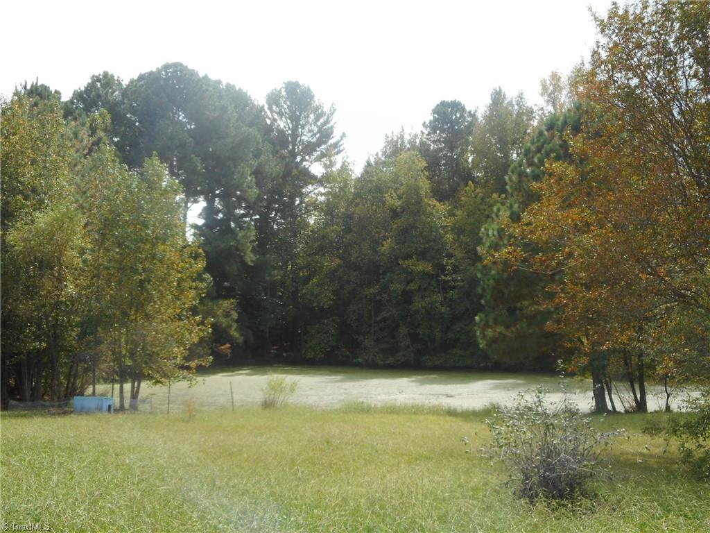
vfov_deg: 36.8
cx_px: 355
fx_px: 800
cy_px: 266
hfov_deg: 47.9
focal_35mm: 39
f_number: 4.5
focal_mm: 6.9
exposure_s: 1/125
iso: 80
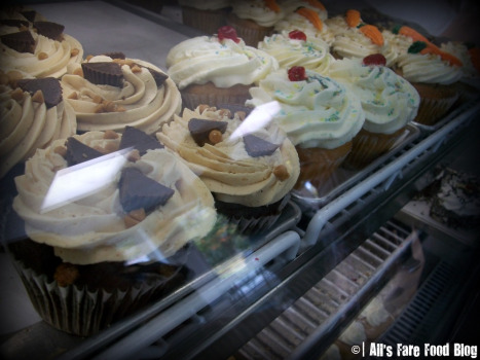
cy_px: 180
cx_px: 240
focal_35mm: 32
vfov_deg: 44.1
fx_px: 444
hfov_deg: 56.8
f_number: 2.9
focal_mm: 5.7
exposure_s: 1/50
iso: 80
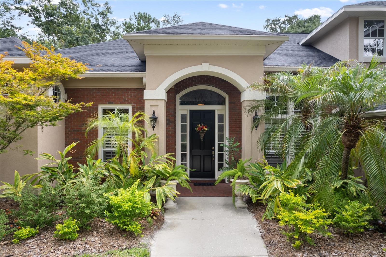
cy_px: 128
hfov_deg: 78.6
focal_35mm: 22
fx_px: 236
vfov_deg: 57.2
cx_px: 193
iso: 100
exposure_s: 1/200
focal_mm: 8.38
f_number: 2.8
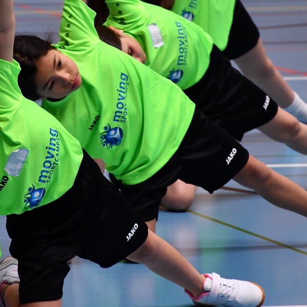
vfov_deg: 4.2
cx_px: 117
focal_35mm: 413
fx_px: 4144
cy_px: 102
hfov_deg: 4.2
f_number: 5.6
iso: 1400
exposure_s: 1/250
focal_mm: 140
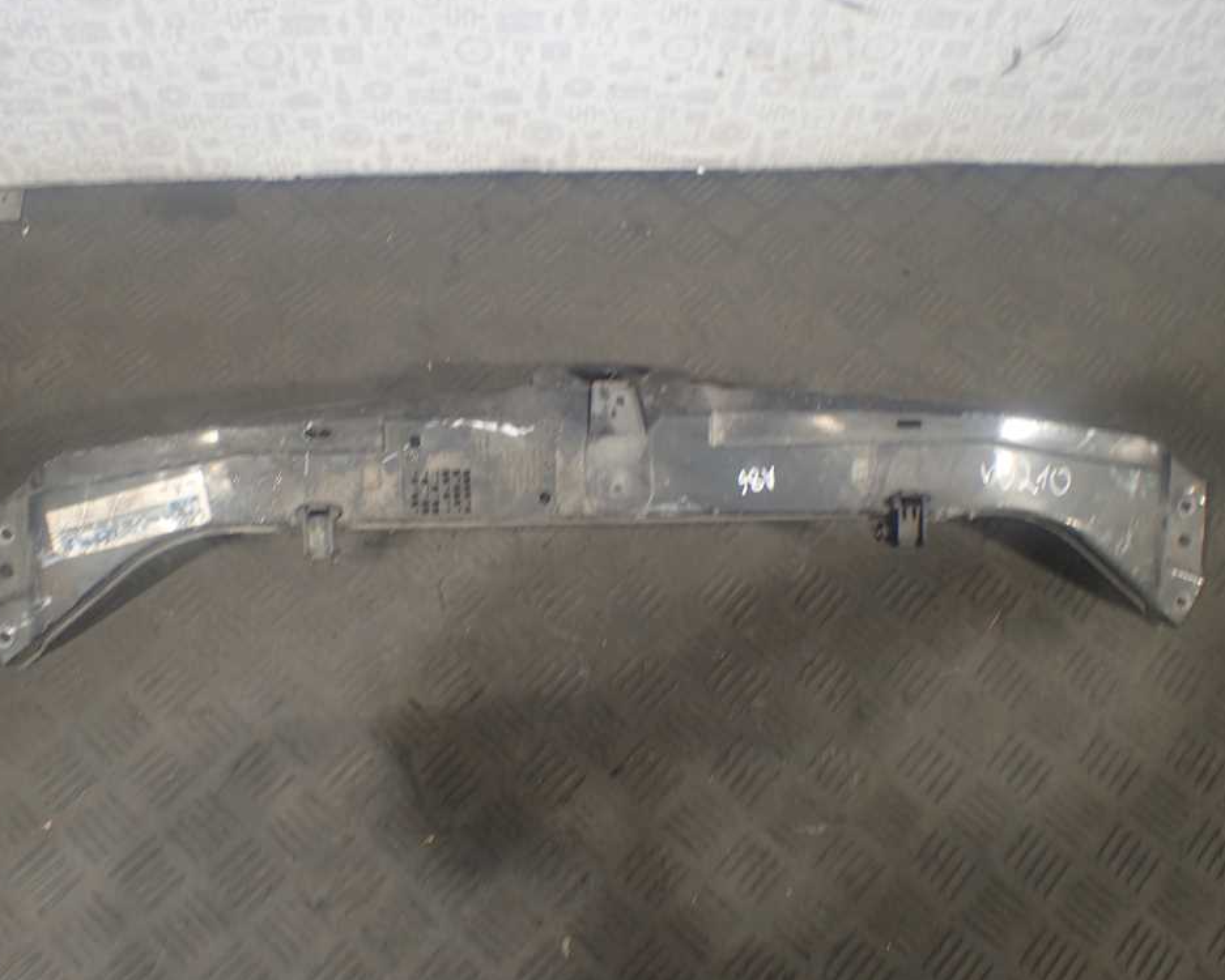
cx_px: 565
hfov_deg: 55.6
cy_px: 493
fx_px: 1160
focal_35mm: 32
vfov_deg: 45.8
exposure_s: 1/80
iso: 100
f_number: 2.3
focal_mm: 5.5
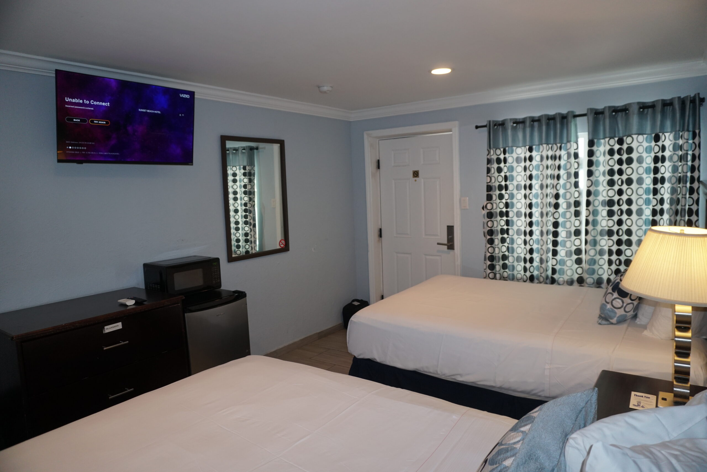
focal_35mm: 24
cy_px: 236
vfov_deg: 53.1
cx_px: 354
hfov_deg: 73.7
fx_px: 471
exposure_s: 1/160
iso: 640
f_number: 3.5
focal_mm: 16
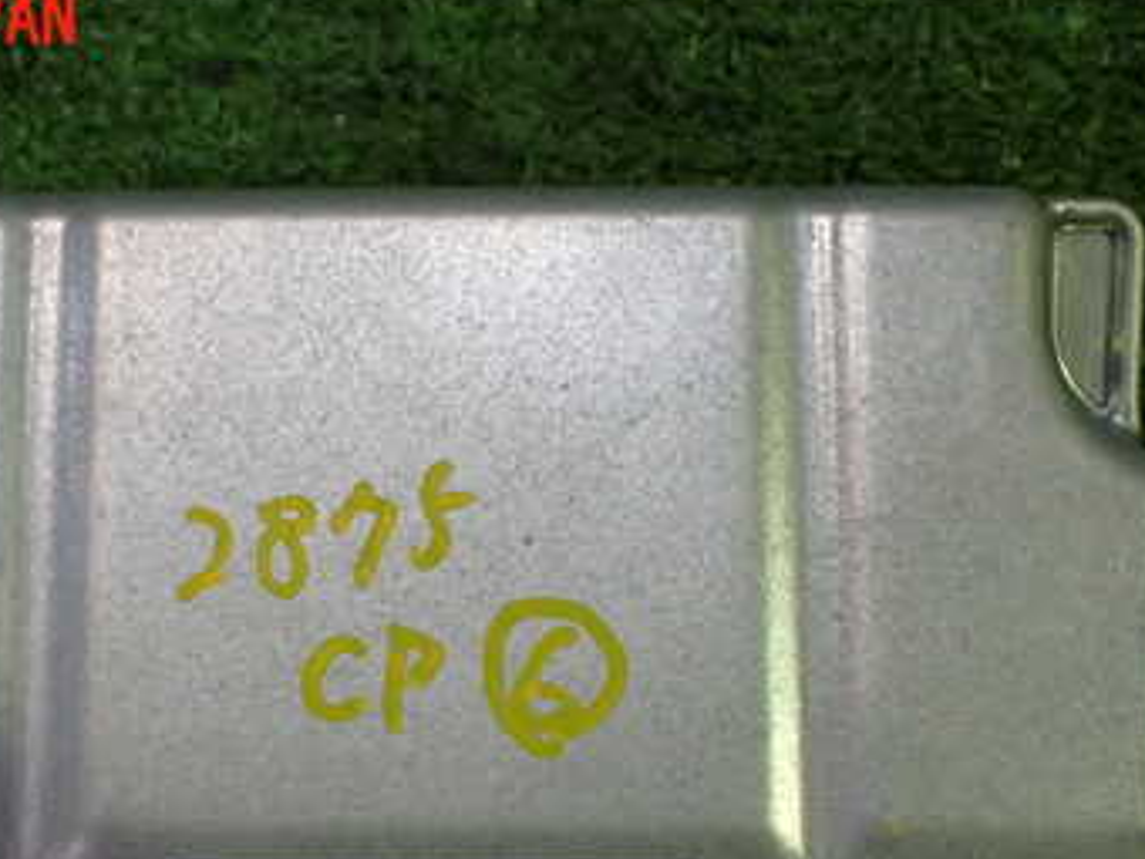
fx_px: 1753
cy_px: 738
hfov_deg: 36.1
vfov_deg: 26.8
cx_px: 475
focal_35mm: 53
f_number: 2.3
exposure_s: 1/125
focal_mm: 5.4
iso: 320
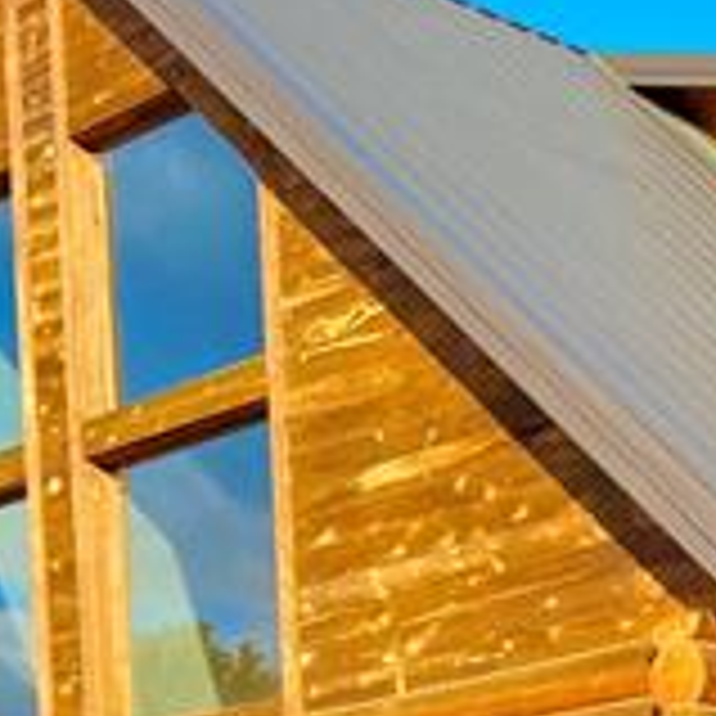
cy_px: 1126
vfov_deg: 14.5
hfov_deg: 15.6
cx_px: 563
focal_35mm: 111
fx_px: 2598
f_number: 1.5
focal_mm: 5.7
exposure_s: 1/1183
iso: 50
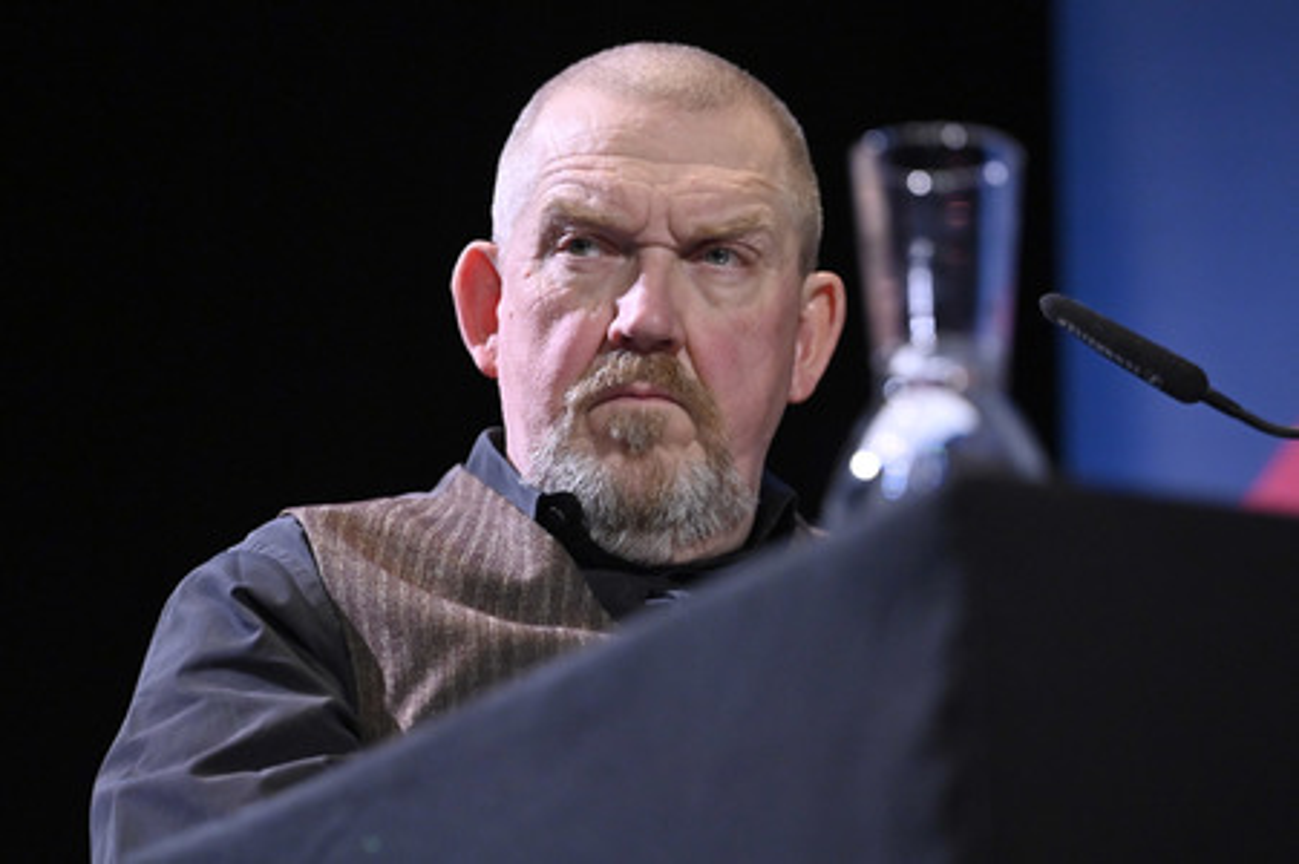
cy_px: 432
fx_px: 6310
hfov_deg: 11.8
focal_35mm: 175
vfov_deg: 7.8
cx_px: 650
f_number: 2.8
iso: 2500
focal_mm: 175
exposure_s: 1/320
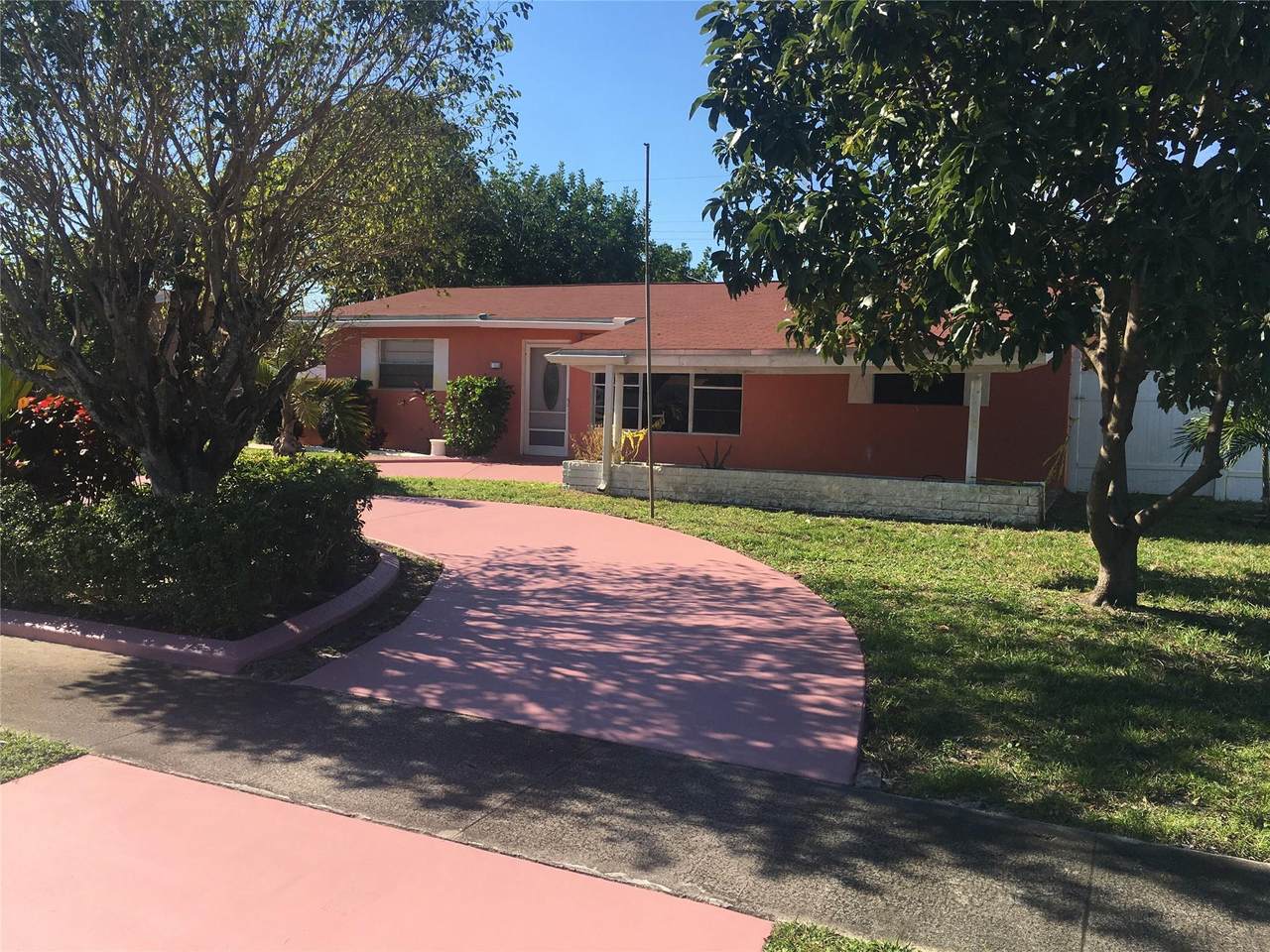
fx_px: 1064
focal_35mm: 29
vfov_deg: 48.2
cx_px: 635
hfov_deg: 61.7
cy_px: 476
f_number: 2.2
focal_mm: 4.15
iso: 25
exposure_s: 1/1166
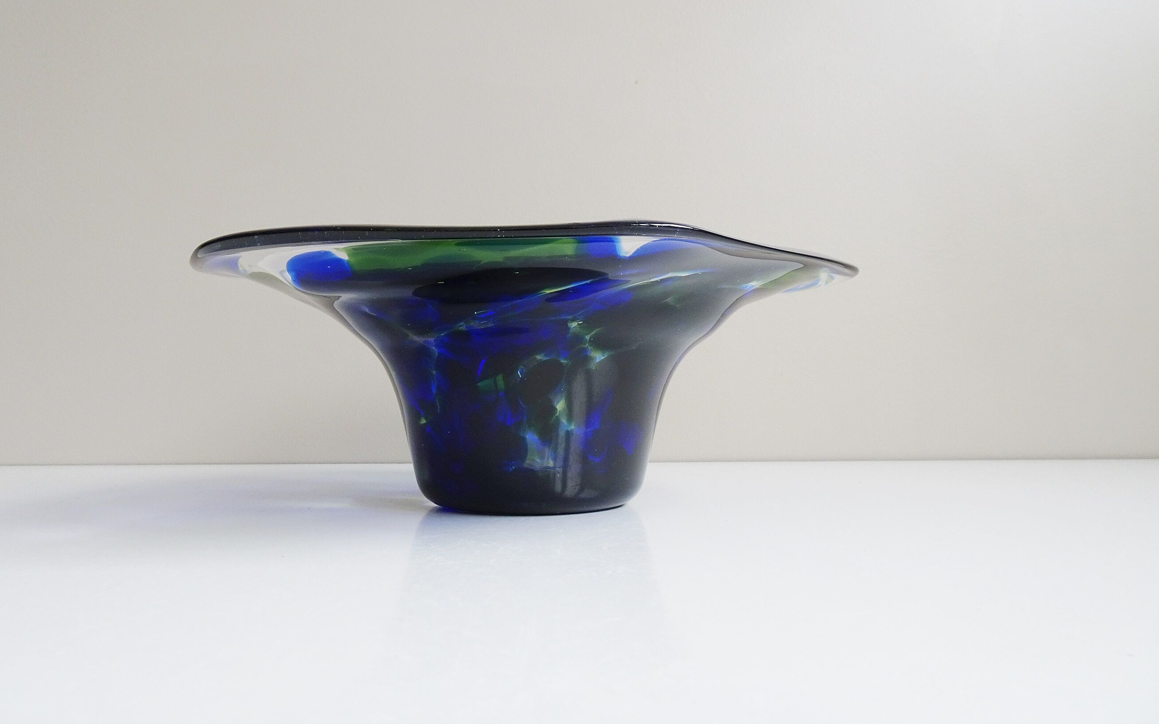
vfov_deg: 47.4
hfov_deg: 70.4
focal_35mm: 26
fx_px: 821
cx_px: 581
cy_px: 306
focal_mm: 4.1
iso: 80
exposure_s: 1/30
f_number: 3.5
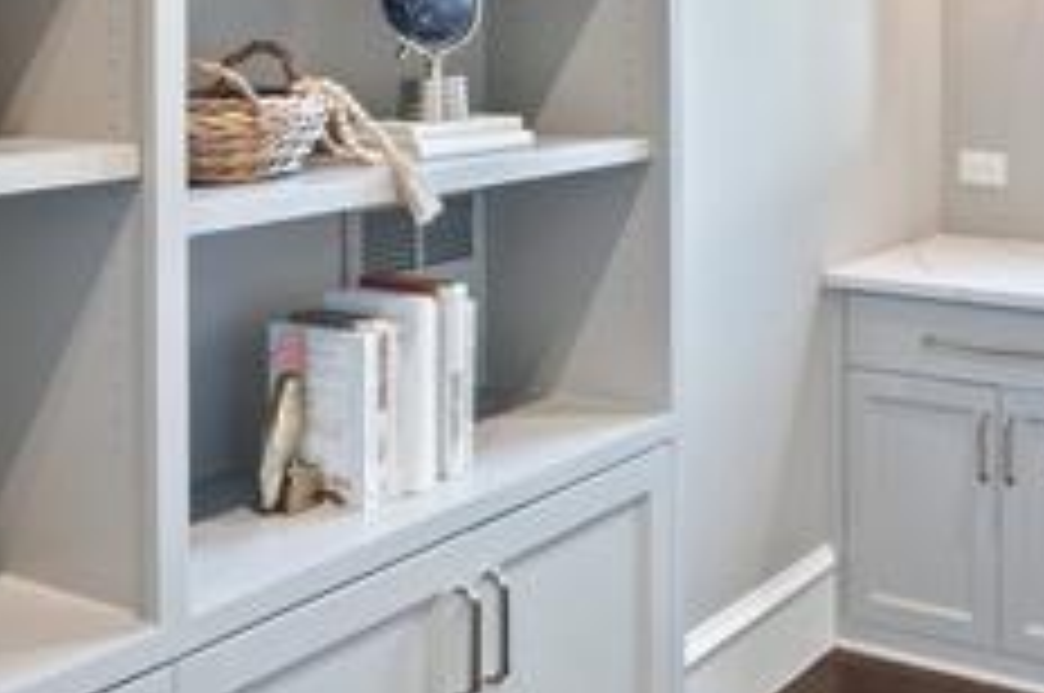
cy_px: -27
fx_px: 1535
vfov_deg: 24.1
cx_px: 756
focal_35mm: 53
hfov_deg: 36.9
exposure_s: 1.6
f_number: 8
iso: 250
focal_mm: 12
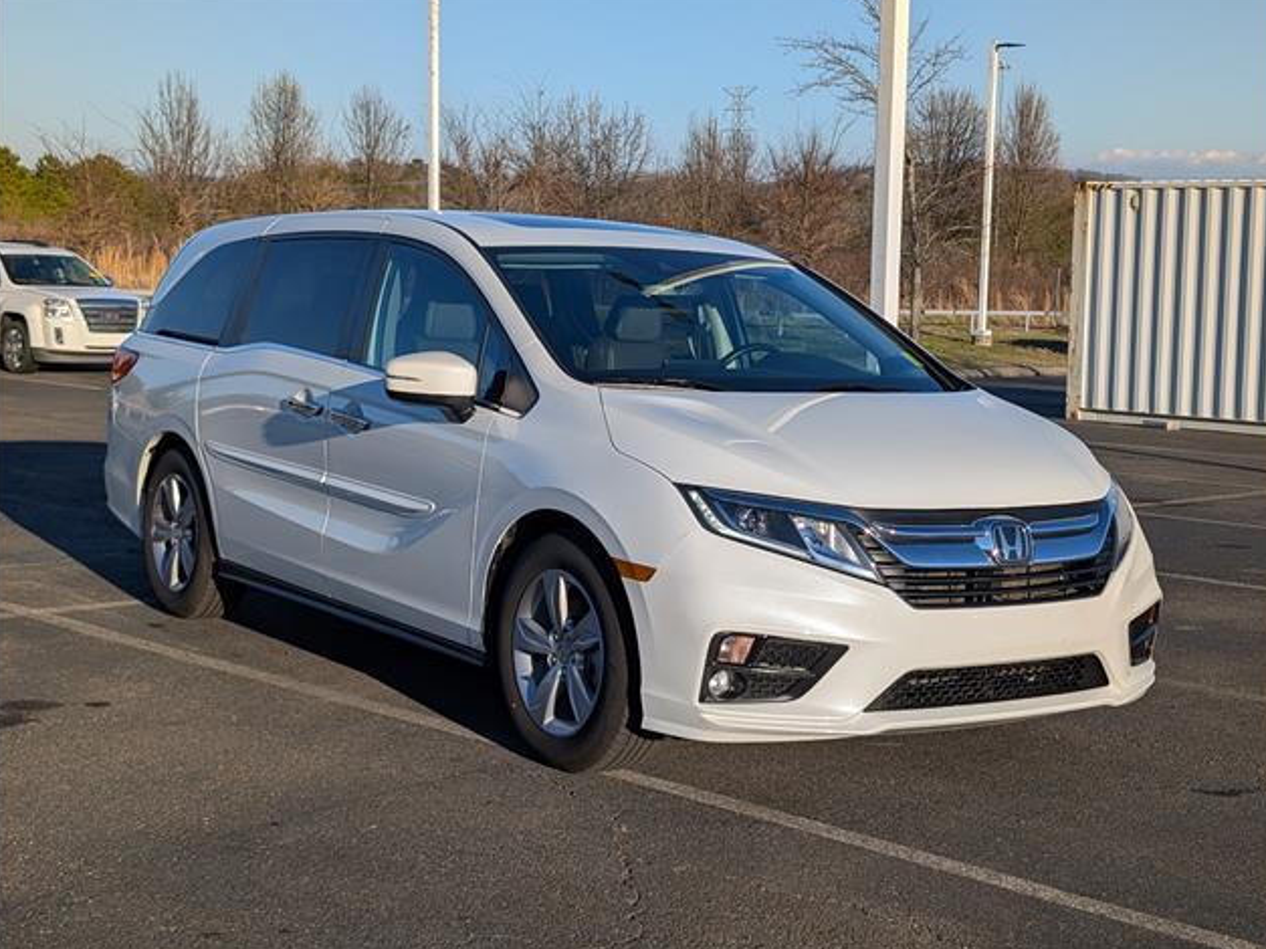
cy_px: 472
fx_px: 1828
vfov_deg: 29.1
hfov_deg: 38.2
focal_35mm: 50
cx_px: 638
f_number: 1.68
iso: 22
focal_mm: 6.9
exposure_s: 1/2500
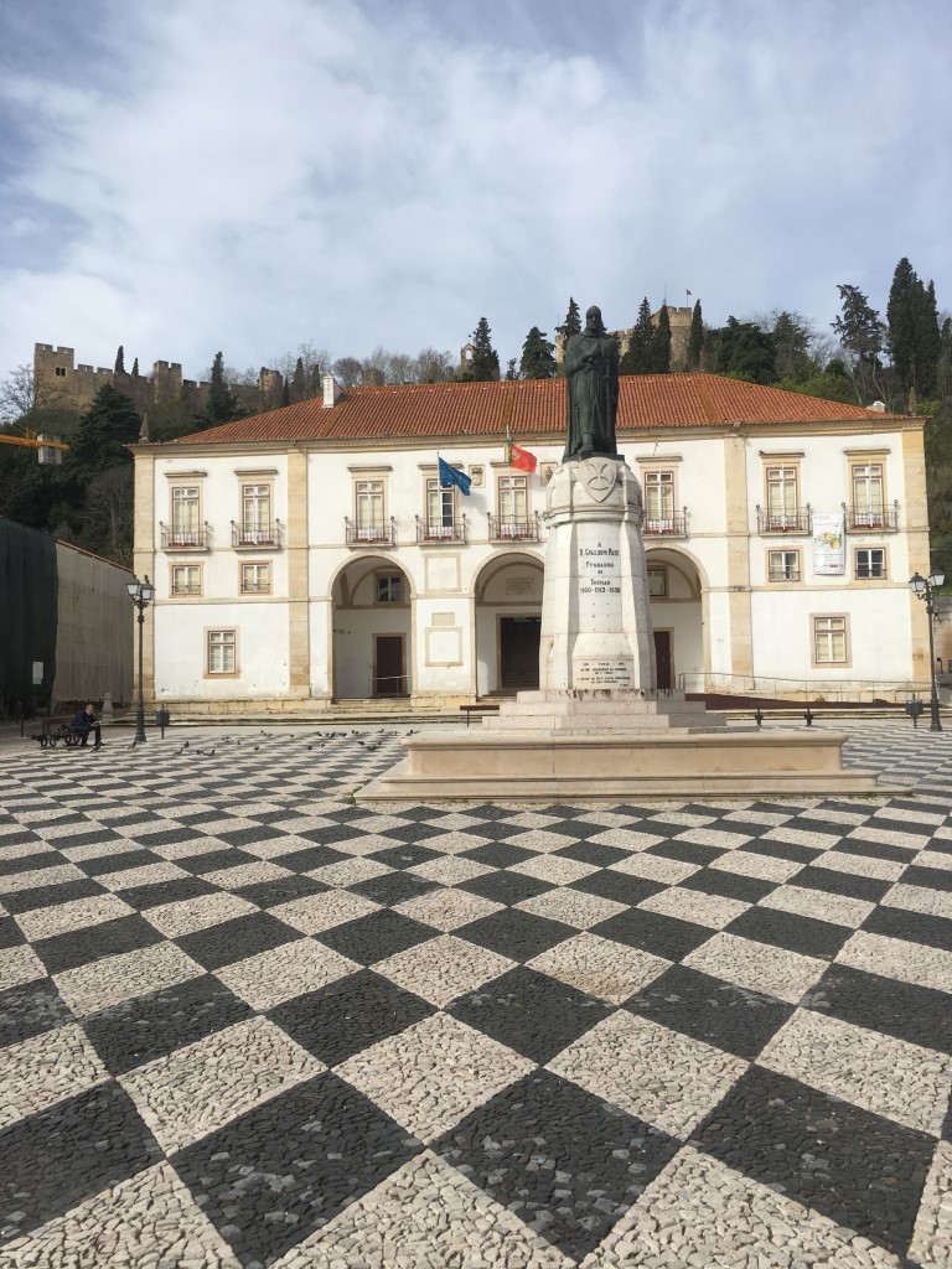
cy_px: 634
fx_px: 1063
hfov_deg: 48.2
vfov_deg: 61.7
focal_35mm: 29
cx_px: 476
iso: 25
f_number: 2.2
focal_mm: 4.15
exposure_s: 1/2198
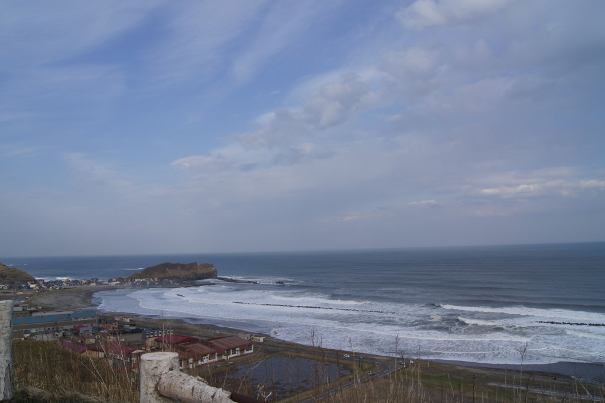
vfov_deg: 47.9
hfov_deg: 67.4
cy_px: 202
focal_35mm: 27
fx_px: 453
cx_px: 302
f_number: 10
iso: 200
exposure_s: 1/500
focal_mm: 18
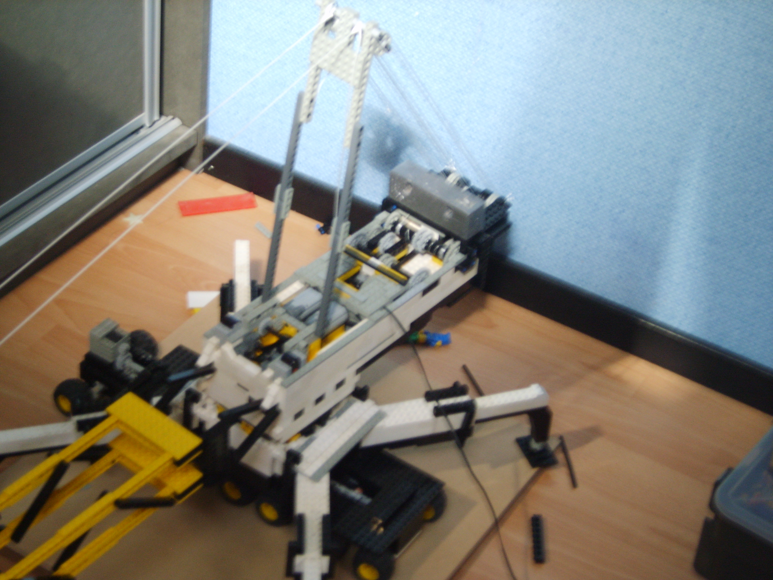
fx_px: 1831
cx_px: 386
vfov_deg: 18.0
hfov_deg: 23.8
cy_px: 290
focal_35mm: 82
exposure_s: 1/30
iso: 123
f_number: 4.5
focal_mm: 17
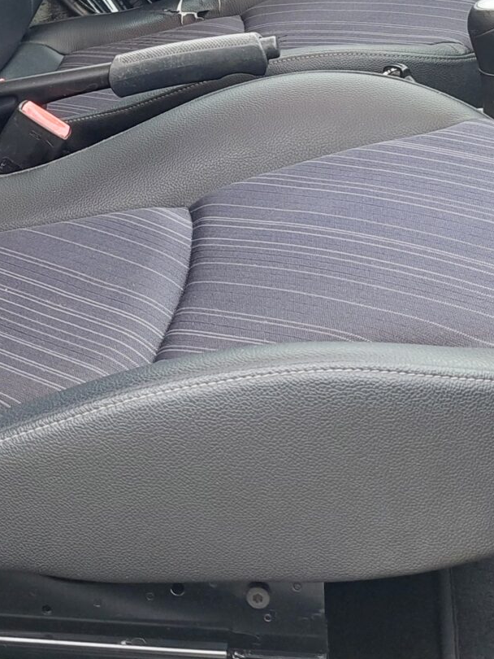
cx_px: 113
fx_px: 1502
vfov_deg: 23.0
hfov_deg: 18.5
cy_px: -94
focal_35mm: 79
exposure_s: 1/50
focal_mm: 5.23
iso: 40
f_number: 1.8
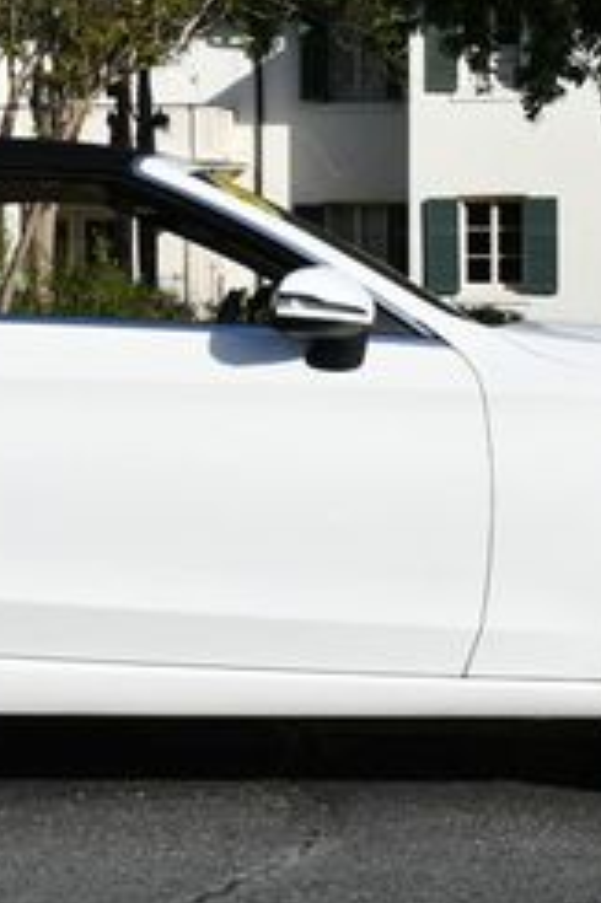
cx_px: 63
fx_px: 3285
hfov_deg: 10.4
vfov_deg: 15.5
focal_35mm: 131
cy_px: 170
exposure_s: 1/320
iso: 100
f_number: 9
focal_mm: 25
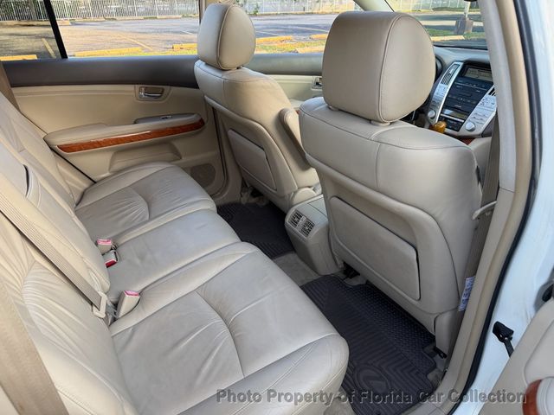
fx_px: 384
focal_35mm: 24
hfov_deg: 71.6
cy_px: 208
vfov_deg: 56.8
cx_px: 277
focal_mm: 6.76
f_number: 1.78
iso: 80
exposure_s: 1/217
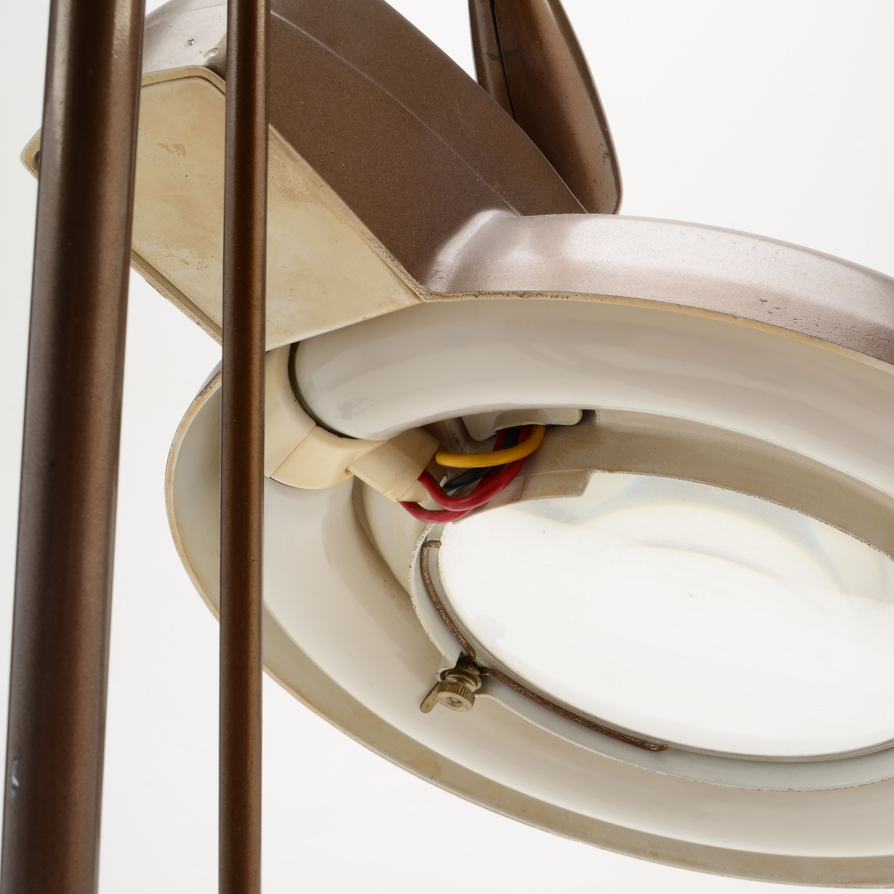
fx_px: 1686
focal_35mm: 58
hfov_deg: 29.6
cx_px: 543
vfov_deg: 29.7
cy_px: 440
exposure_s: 1/160
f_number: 22
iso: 100
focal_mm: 27
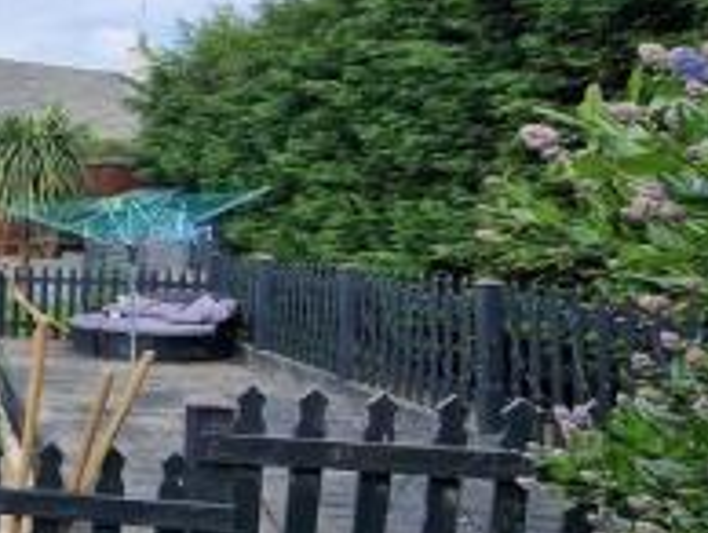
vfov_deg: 36.8
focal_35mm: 39
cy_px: 319
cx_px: -177
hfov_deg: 35.4
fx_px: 799
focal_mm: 2.2
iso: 50
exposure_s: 1/1208
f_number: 2.2
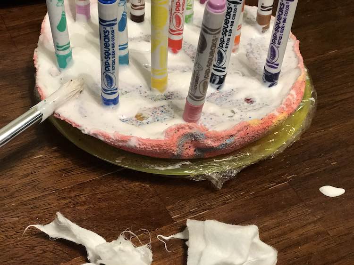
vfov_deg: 25.7
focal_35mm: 57
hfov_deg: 33.8
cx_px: 177
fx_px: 583
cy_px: 132
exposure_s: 1/60
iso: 400
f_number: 2.8
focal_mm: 6.6
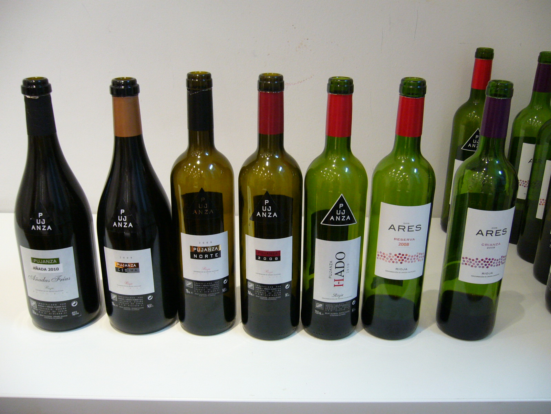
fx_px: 557
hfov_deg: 52.6
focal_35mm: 35
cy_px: 207
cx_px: 276
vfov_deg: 40.7
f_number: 2.8
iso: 160
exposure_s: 1/15
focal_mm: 5.8
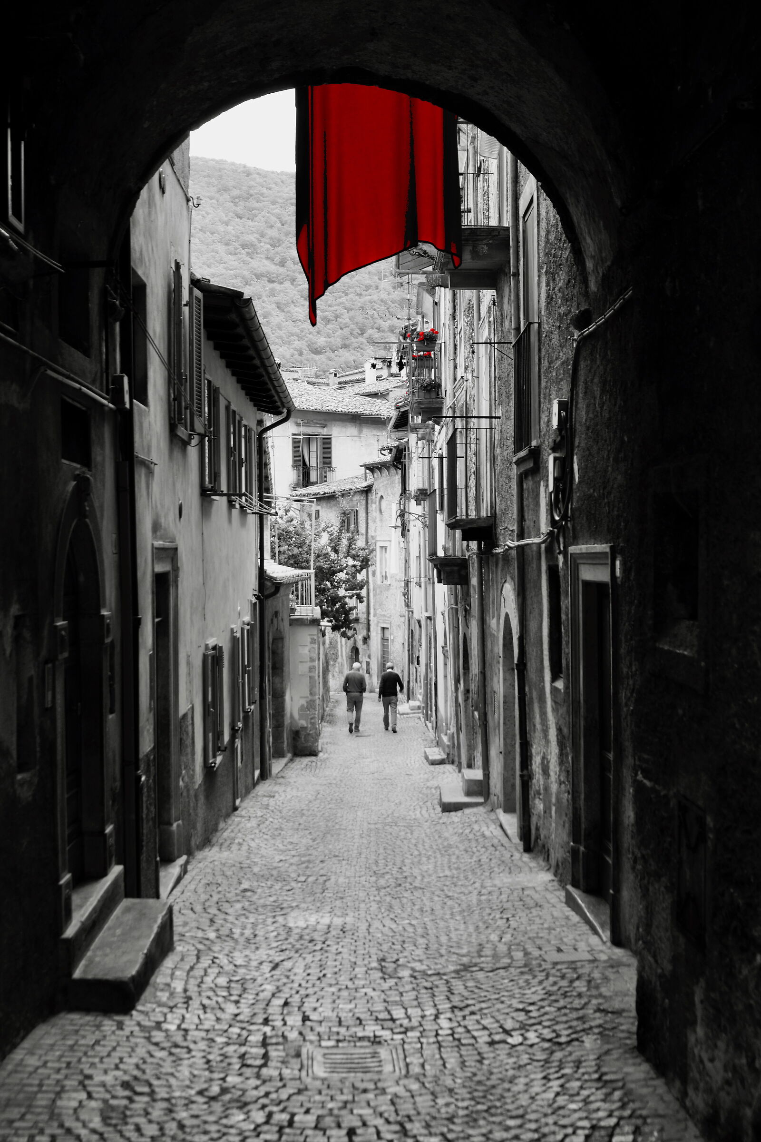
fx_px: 1332
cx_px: 380
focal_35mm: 42
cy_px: 571
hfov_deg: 31.9
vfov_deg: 46.4
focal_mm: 28
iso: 100
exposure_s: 1/80
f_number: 4.5
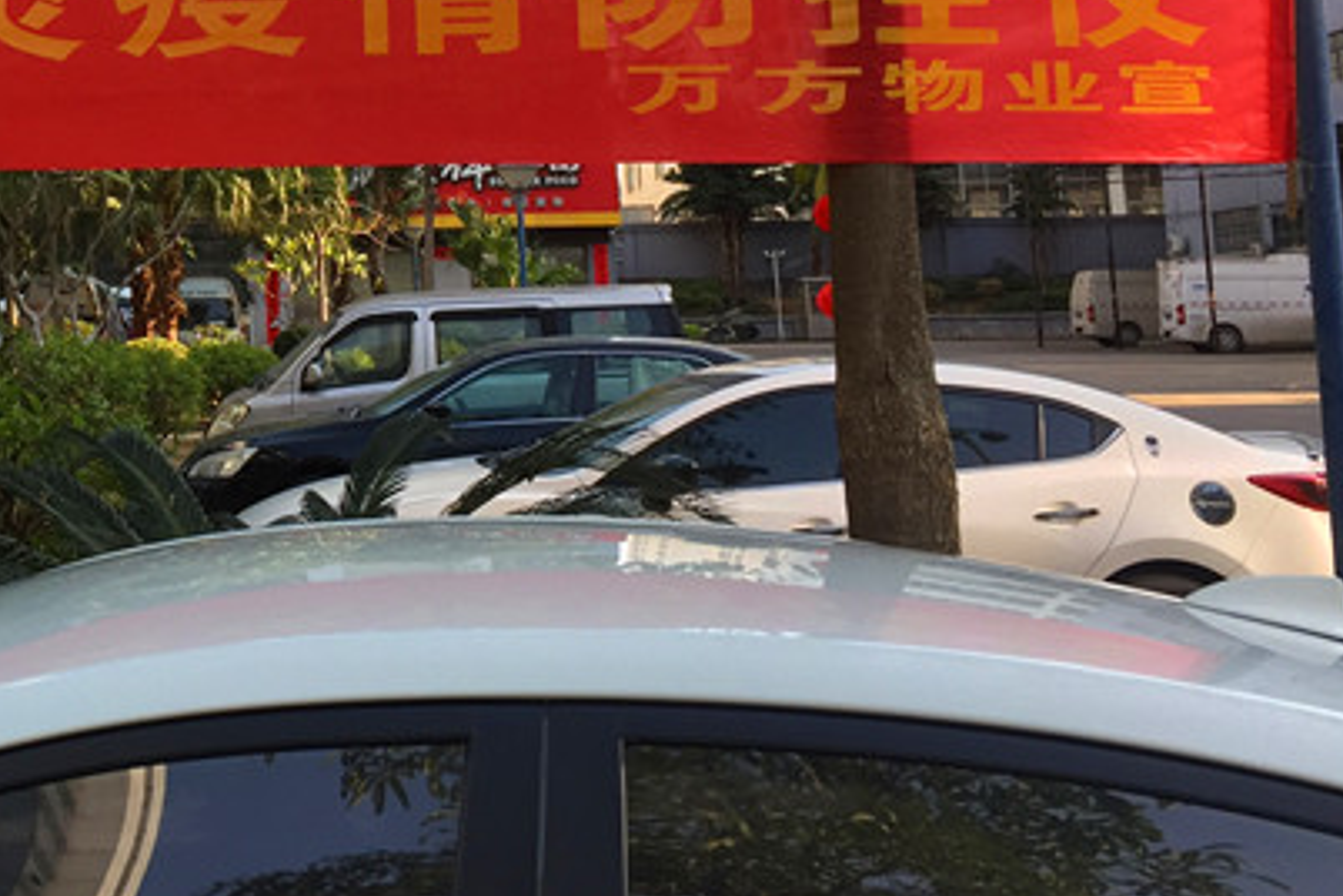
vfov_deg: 21.9
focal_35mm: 60
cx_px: 94
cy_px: 43
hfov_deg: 31.6
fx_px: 2238
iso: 32
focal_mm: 4.15
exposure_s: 1/501
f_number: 2.2
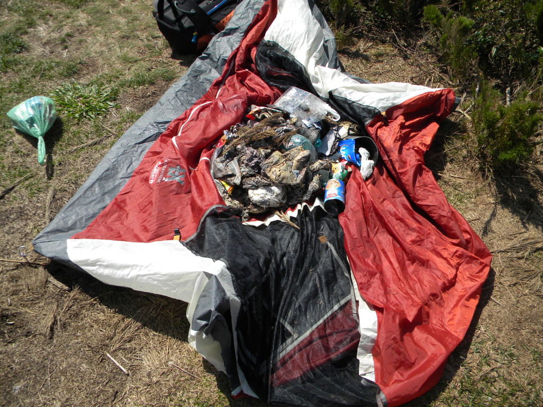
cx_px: 272
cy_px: 204
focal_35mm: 28
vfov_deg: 49.7
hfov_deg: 63.4
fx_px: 439
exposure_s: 1/279
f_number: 7
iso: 80
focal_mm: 5
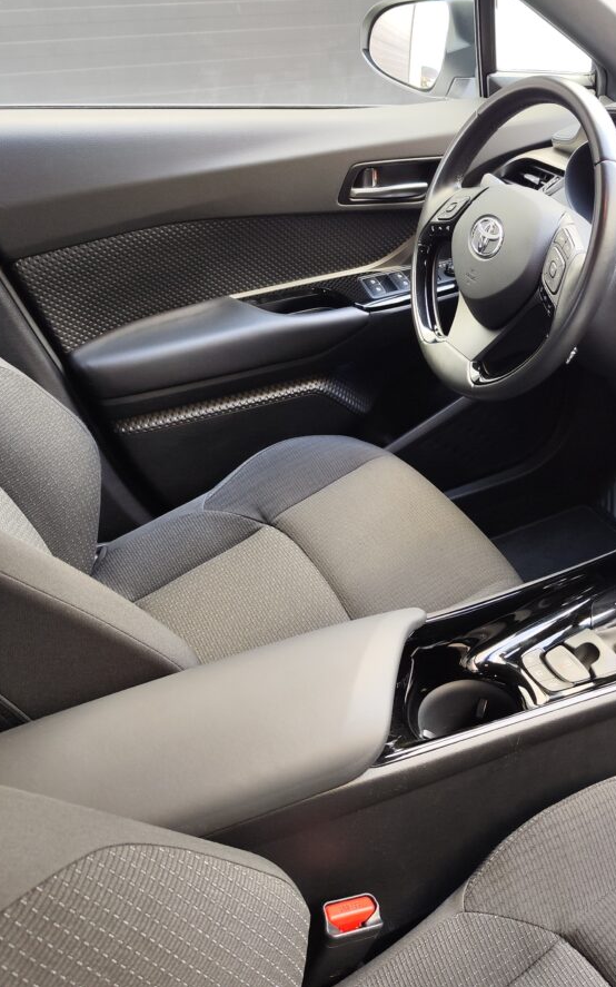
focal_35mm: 33
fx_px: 887
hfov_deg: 36.3
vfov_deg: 58.2
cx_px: 534
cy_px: 488
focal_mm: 7.01
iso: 411
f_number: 1.69
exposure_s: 1/50
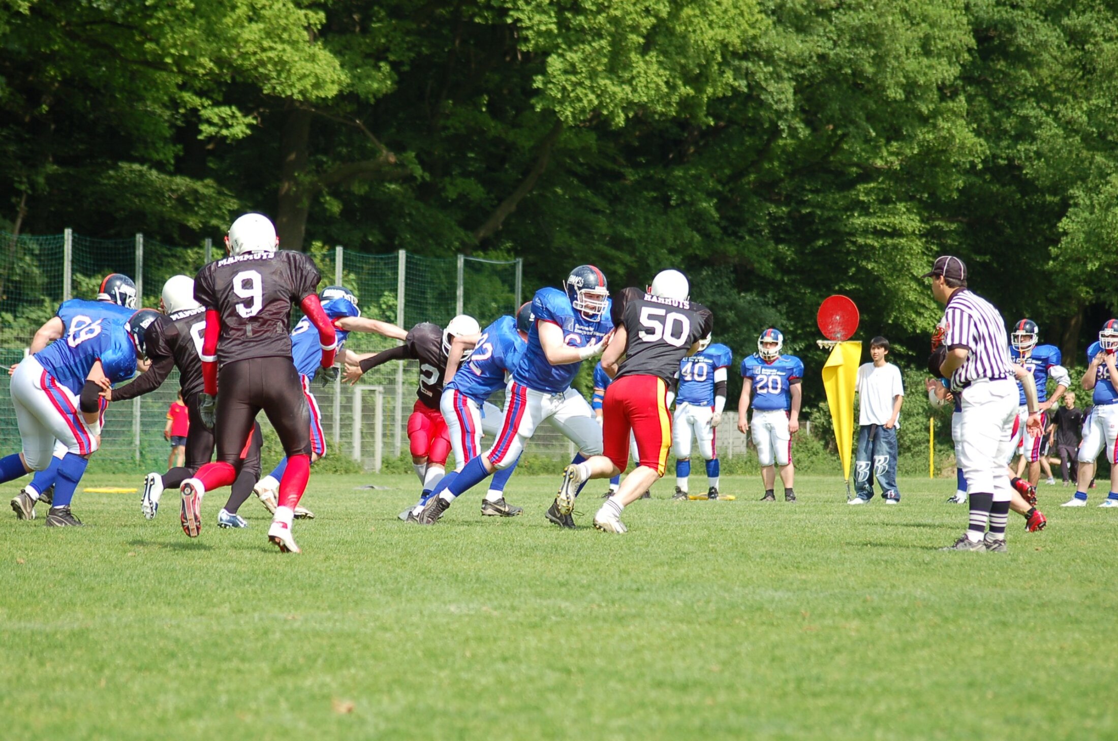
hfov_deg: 11.4
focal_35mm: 180
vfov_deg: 7.6
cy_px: 370
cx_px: 559
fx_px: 5579
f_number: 4.2
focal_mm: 120
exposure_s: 1/1000
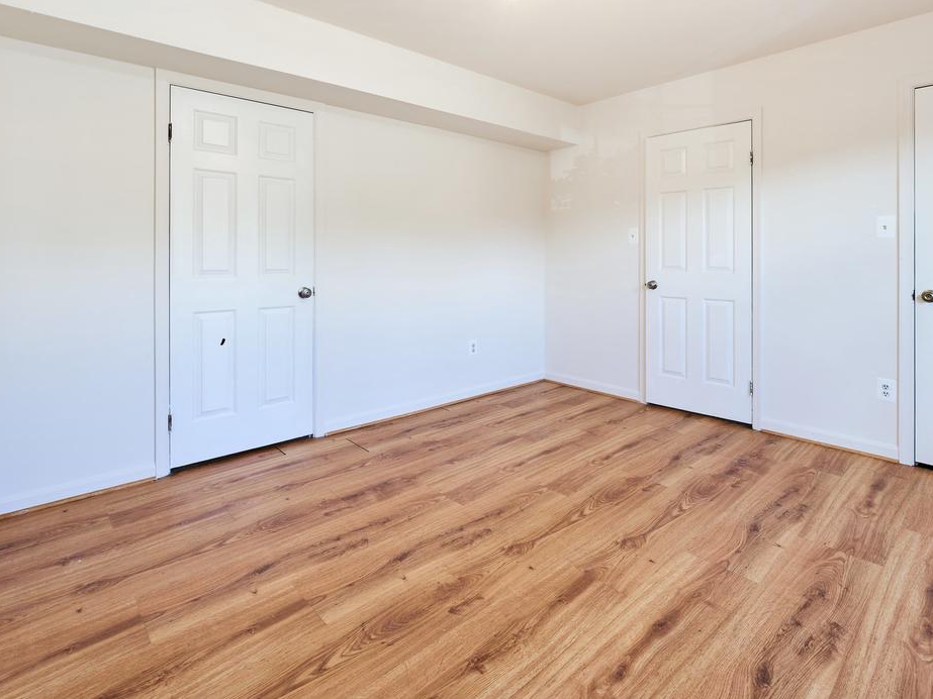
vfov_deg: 70.3
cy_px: 258
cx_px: 506
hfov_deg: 87.6
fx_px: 485
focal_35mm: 18
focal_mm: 12
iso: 100
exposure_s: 1/50
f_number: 8
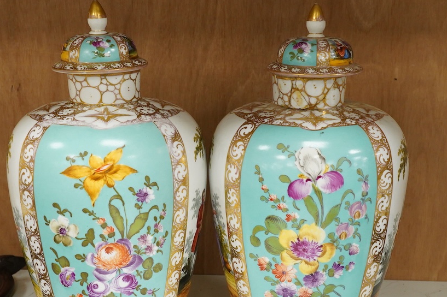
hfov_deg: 32.4
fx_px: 769
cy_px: 192
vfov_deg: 21.8
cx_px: 200
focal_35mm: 62
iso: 2500
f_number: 10
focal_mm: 30
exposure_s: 1/125
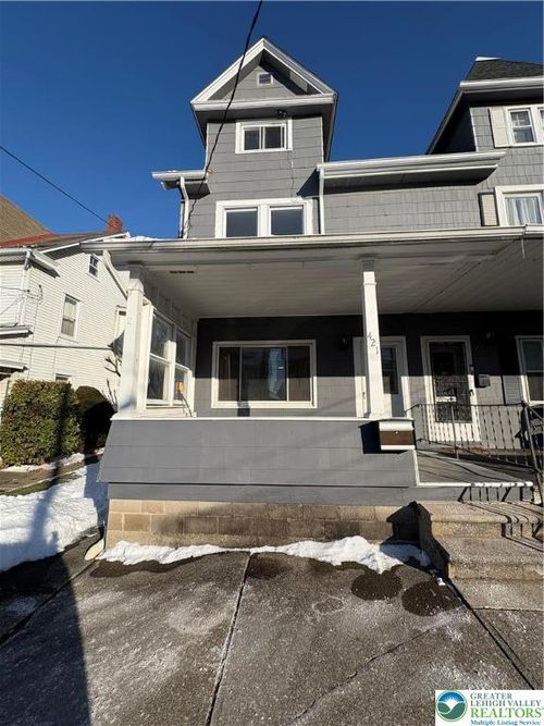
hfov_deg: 85.7
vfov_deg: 102.1
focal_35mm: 14
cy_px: 363
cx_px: 272
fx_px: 293
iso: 50
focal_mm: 2.22
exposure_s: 1/2985
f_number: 2.2
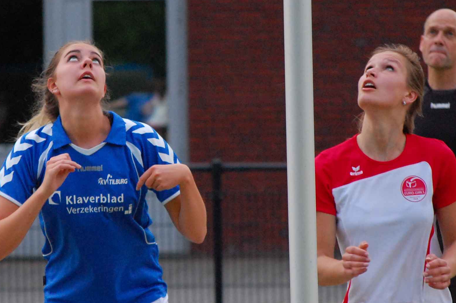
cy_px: 145
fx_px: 3122
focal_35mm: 247
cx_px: 246
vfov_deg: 5.6
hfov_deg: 8.4
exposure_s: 1/800
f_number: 5
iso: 1600
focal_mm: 135
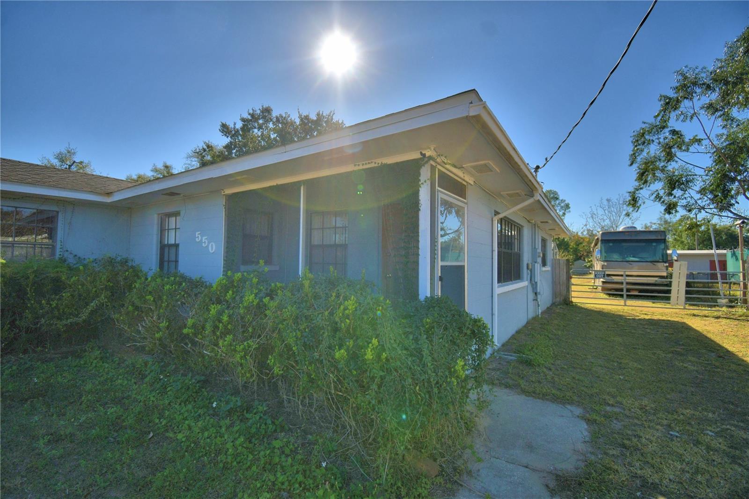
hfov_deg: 100.4
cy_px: 250
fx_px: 312
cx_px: 374
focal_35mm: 15
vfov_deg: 77.3
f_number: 4.5
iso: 100
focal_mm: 10
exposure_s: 1/2500
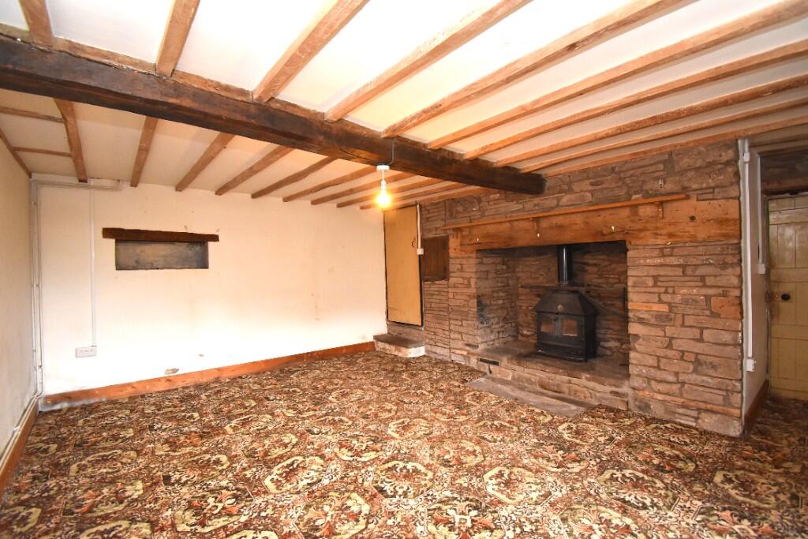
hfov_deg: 100.4
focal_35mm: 15
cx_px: 404
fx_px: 337
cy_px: 270
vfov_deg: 77.3
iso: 1400
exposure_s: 1/125
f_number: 4.5
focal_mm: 10
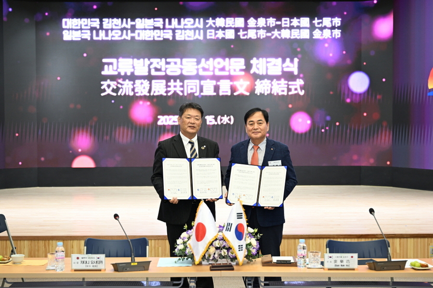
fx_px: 637
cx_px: 216
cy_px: 144
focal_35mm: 53
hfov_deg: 37.5
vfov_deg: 25.5
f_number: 3.5
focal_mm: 53
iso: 1000
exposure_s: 1/125
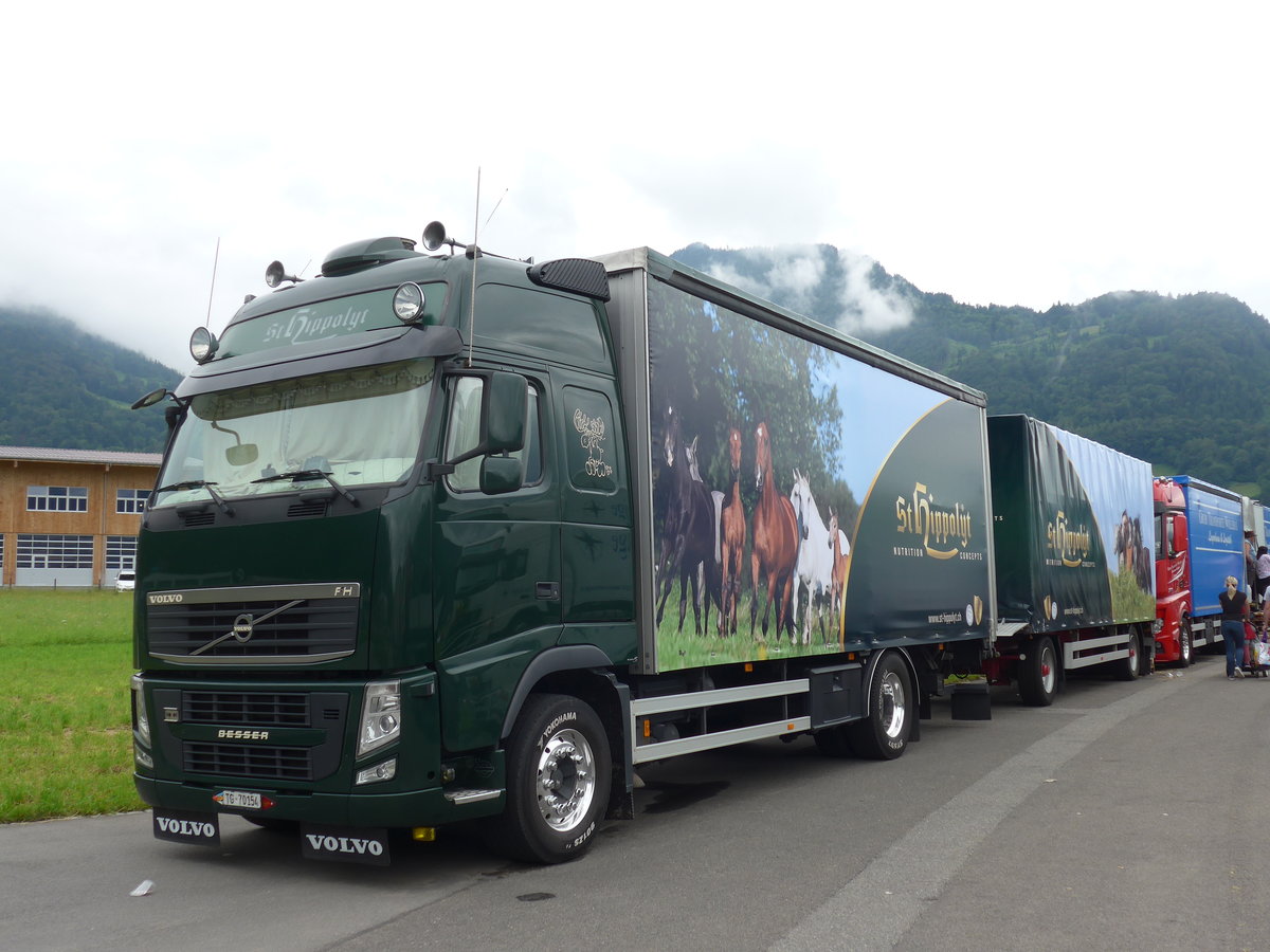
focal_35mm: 36
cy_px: 476
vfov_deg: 39.7
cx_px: 635
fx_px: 1321
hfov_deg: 51.4
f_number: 2.8
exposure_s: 1/640
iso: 80
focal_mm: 7.5
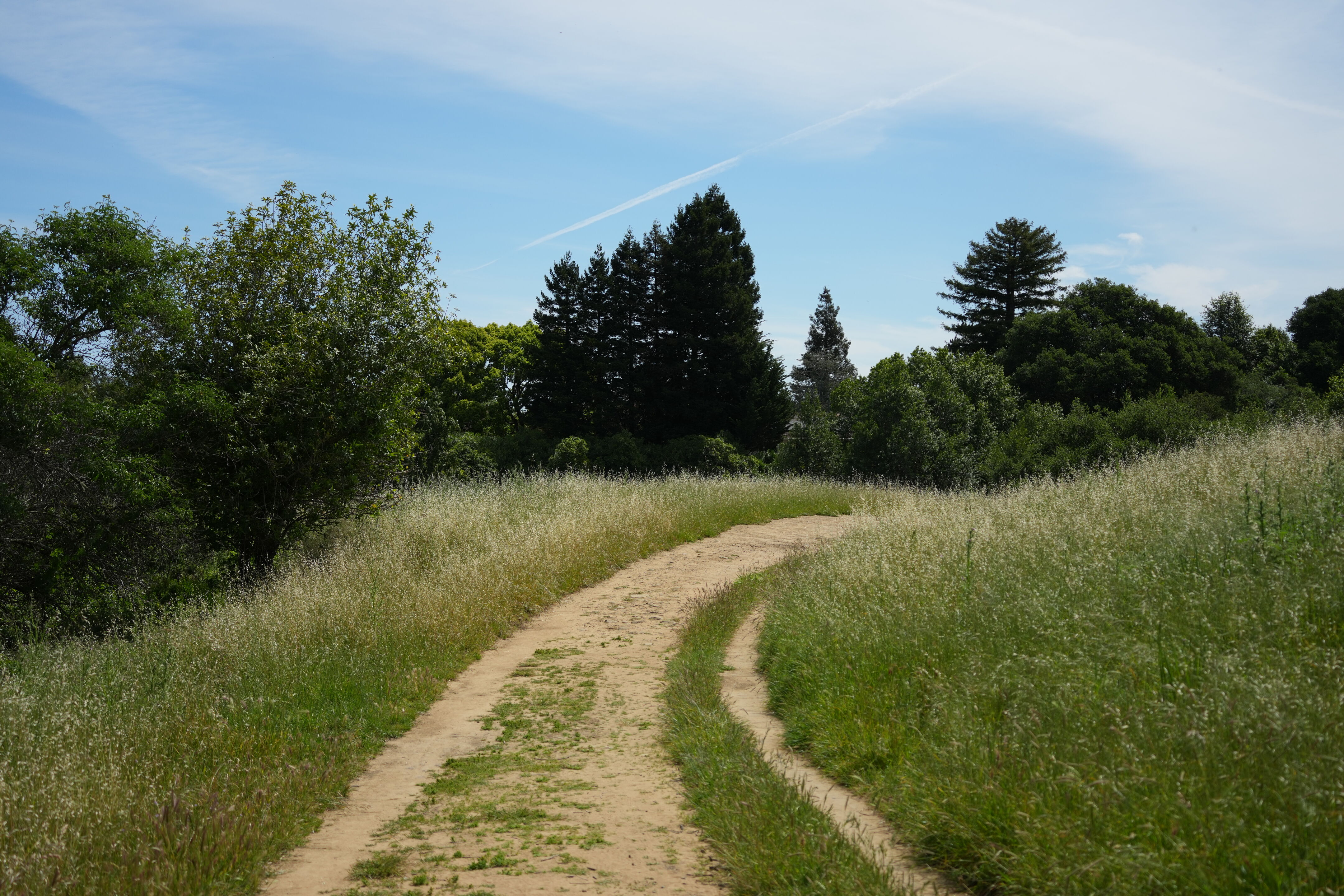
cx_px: 672
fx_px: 1979
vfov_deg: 25.5
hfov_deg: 37.5
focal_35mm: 53
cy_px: 448
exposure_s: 1/2000
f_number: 4.5
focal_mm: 53
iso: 250
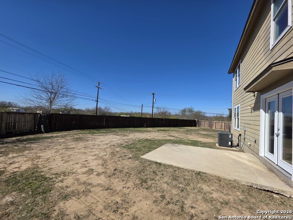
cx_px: 146
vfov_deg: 89.9
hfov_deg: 106.2
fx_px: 110
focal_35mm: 13
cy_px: 110
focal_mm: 2.2
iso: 40
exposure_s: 1/3768
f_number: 1.9
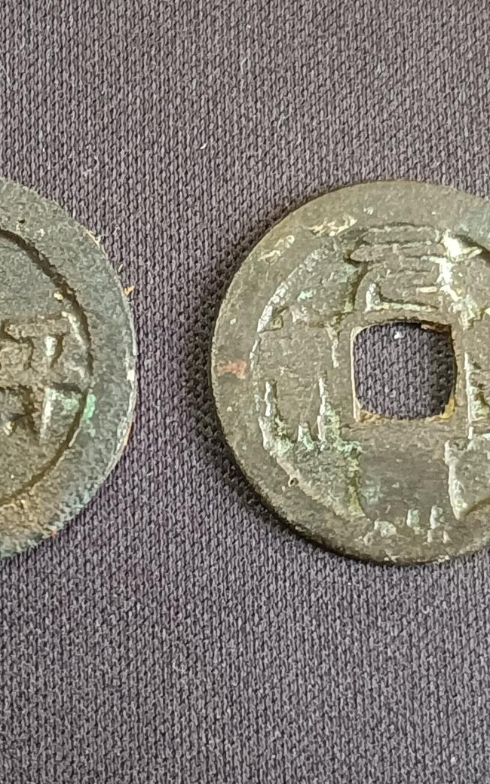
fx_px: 1860
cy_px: 390
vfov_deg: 23.8
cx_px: 127
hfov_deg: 14.9
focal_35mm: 87
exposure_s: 1/30
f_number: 1.8
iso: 1481
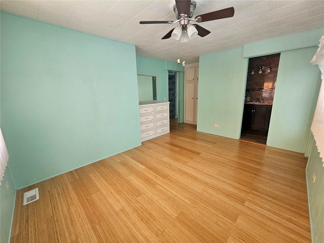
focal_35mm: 13
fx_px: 122
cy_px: 122
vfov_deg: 89.9
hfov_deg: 106.2
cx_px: 162
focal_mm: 2.2
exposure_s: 1/77.4
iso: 250
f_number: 2.2
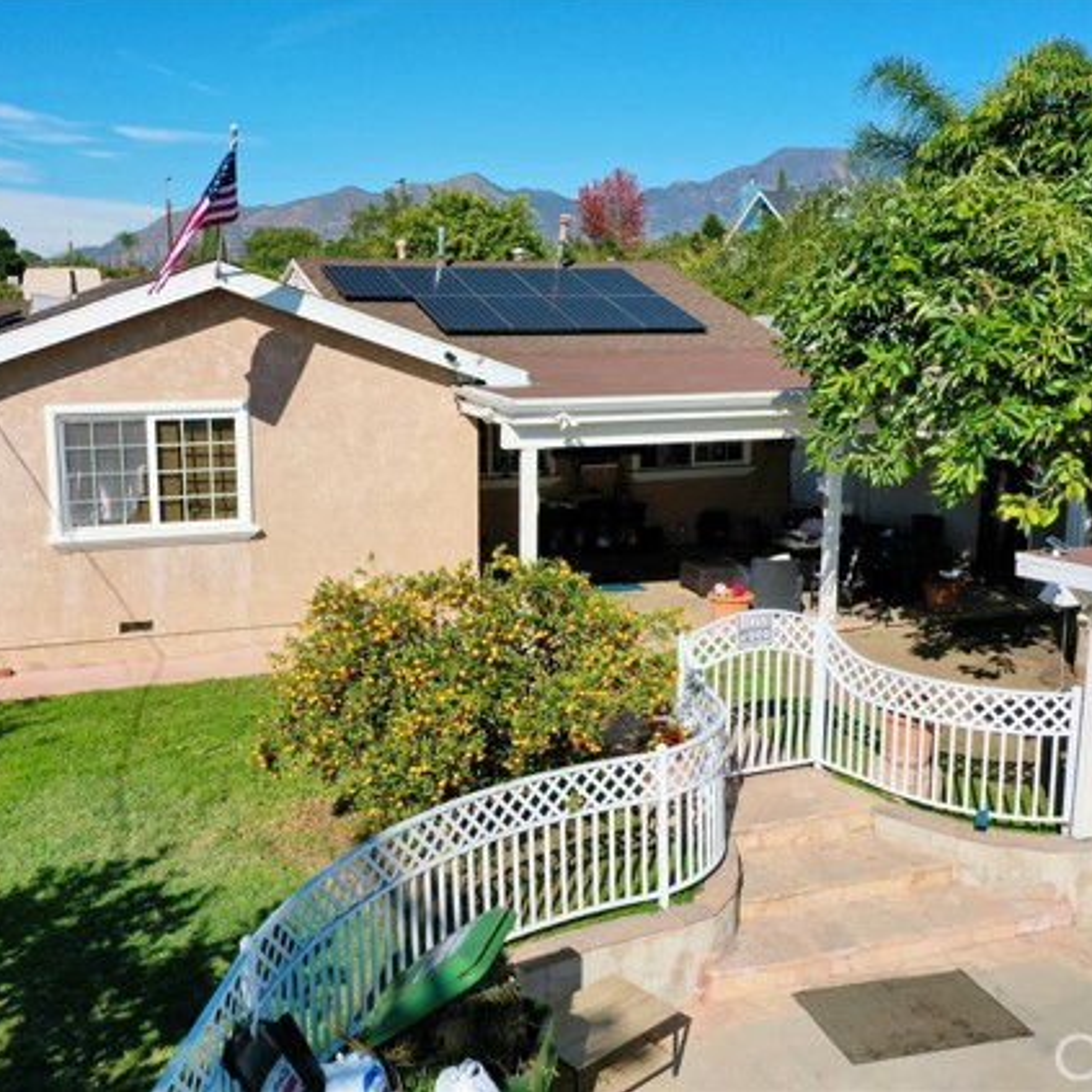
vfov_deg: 46.0
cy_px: 543
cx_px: 478
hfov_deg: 45.9
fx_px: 1285
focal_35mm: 36
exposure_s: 1/800
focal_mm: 10.26
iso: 100
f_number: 6.3
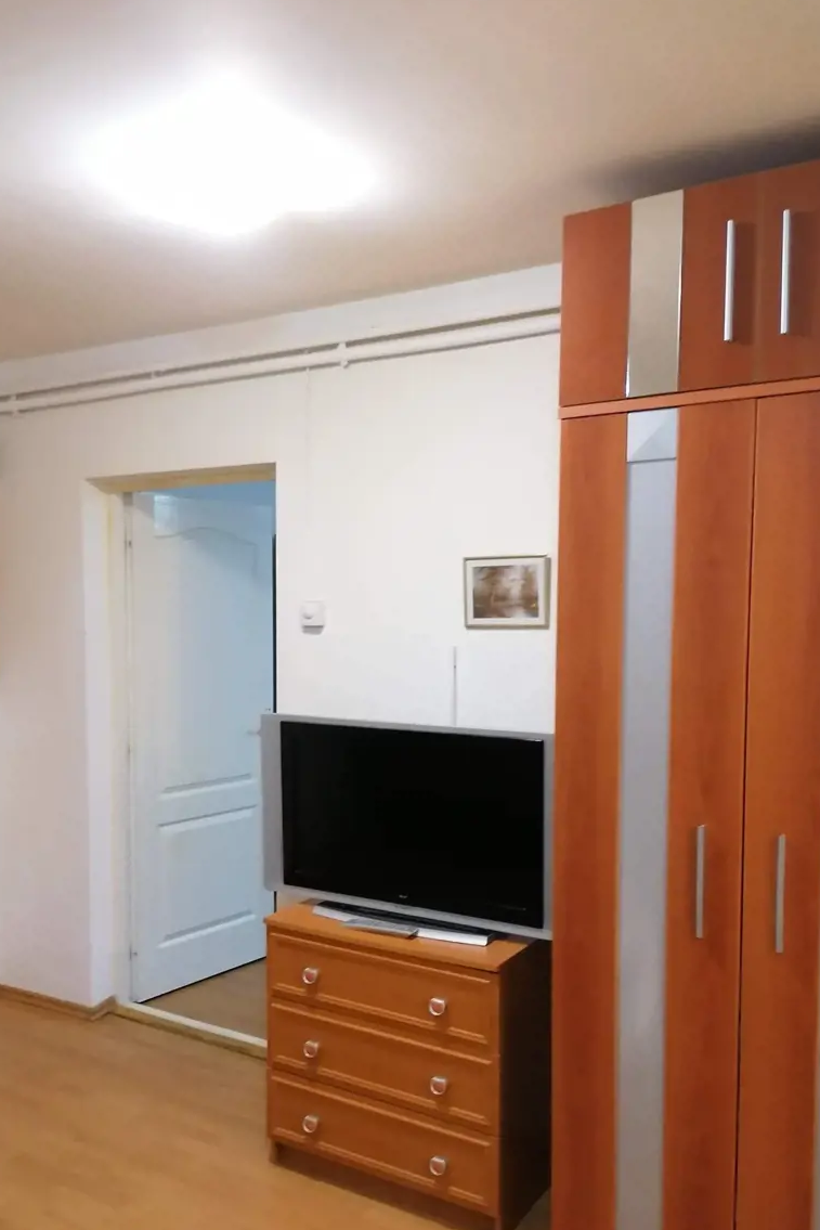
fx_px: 1127
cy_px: 689
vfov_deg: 57.1
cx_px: 301
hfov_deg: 39.7
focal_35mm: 33
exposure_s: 1/16.7
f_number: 1.8
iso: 640
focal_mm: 4.75
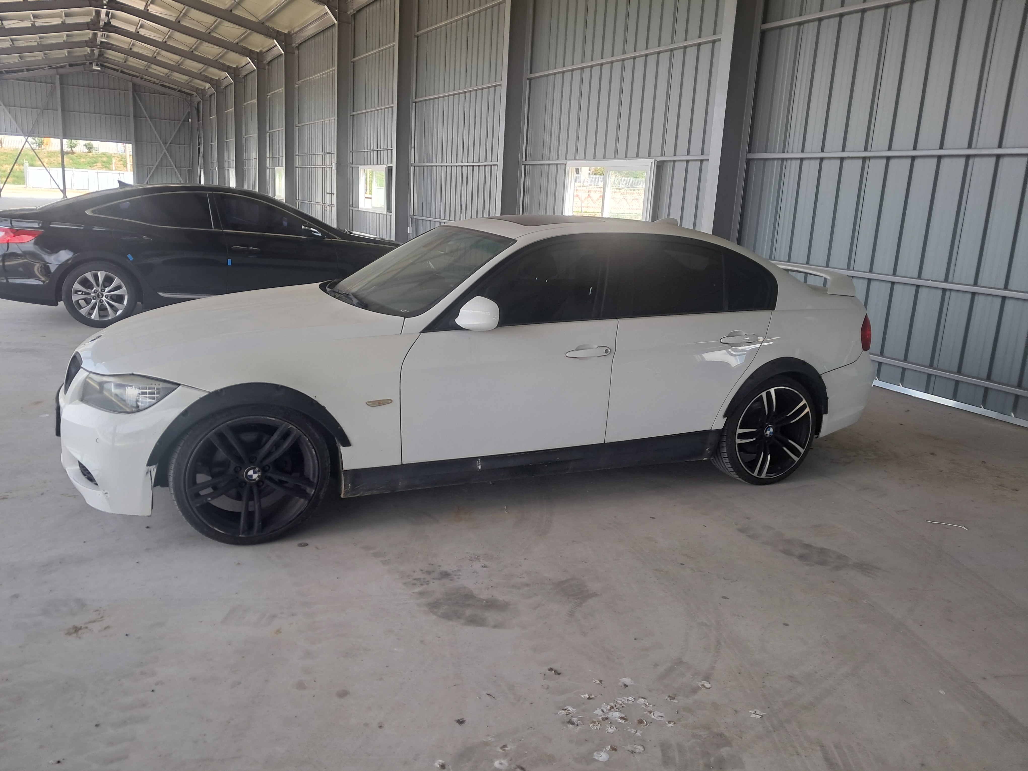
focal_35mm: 27
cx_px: 514
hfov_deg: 65.3
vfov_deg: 51.4
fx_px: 802
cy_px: 386
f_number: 1.8
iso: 50
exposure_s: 1/120
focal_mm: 4
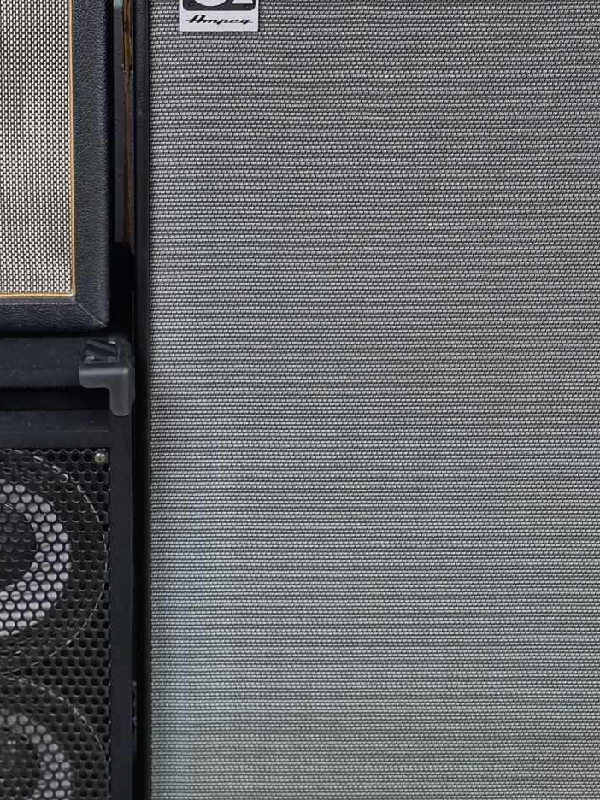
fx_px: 1294
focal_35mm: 56
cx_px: 179
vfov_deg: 33.1
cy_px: 126
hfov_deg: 25.9
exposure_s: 1/50
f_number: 1.8
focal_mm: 5.4
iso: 400
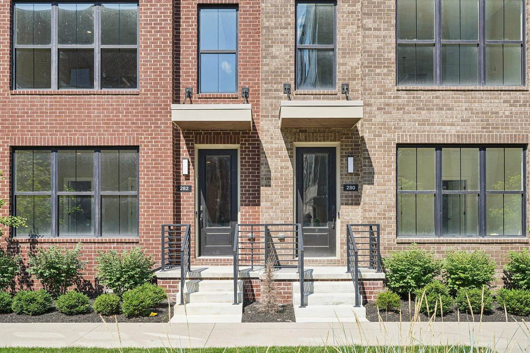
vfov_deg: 37.8
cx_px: 265
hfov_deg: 54.4
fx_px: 515
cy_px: 176
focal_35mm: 35
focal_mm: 35
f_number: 8
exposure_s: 1/160
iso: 100
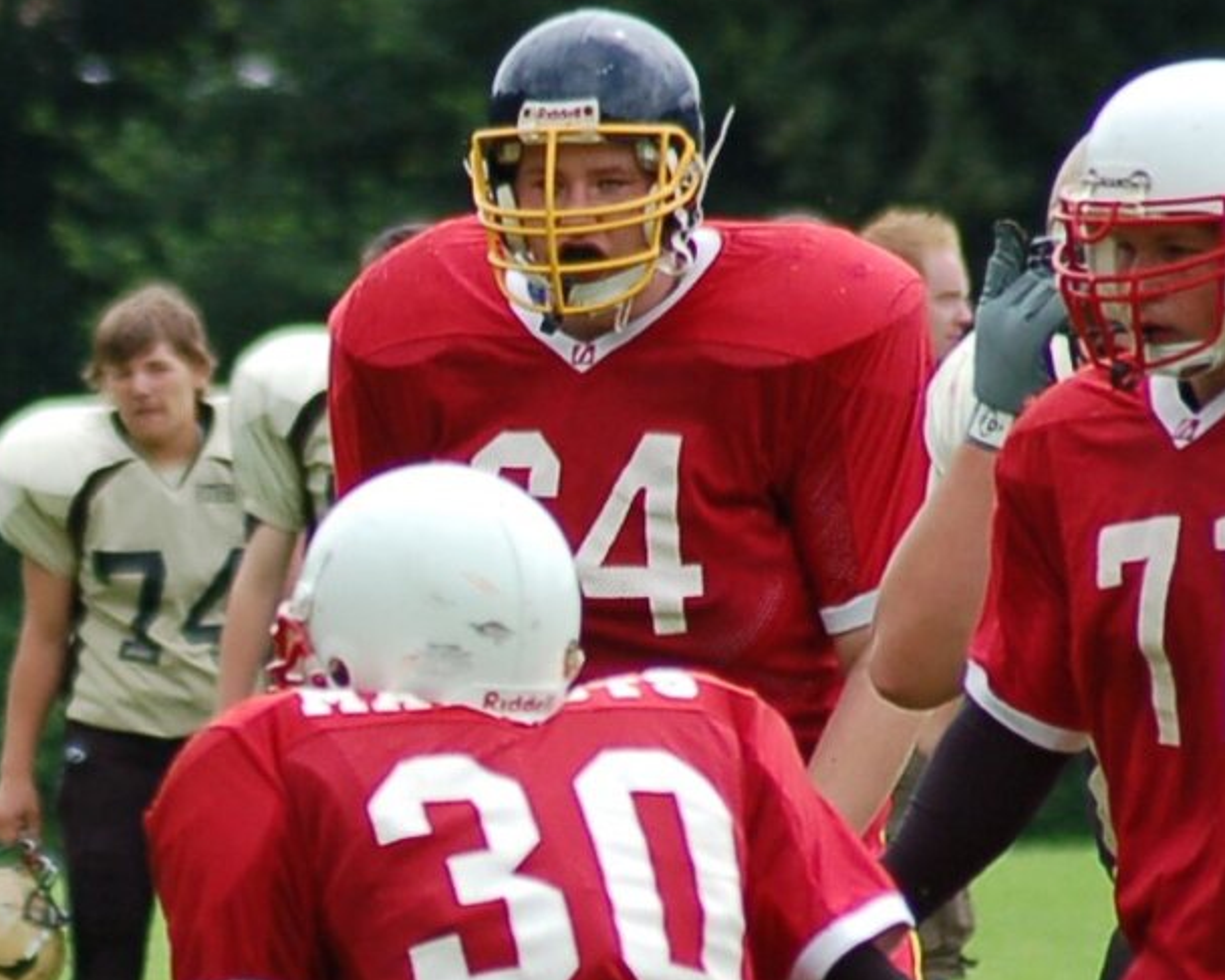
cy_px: 986
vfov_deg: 1.8
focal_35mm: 865
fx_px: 31351
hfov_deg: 2.2
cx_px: -347
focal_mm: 170
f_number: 4.8
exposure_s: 1/1000
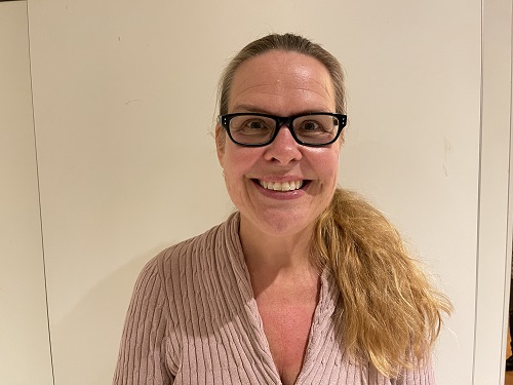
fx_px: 385
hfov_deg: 67.3
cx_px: 256
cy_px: 192
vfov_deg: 53.1
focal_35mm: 26
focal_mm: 5.1
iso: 500
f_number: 1.6
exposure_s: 1/40
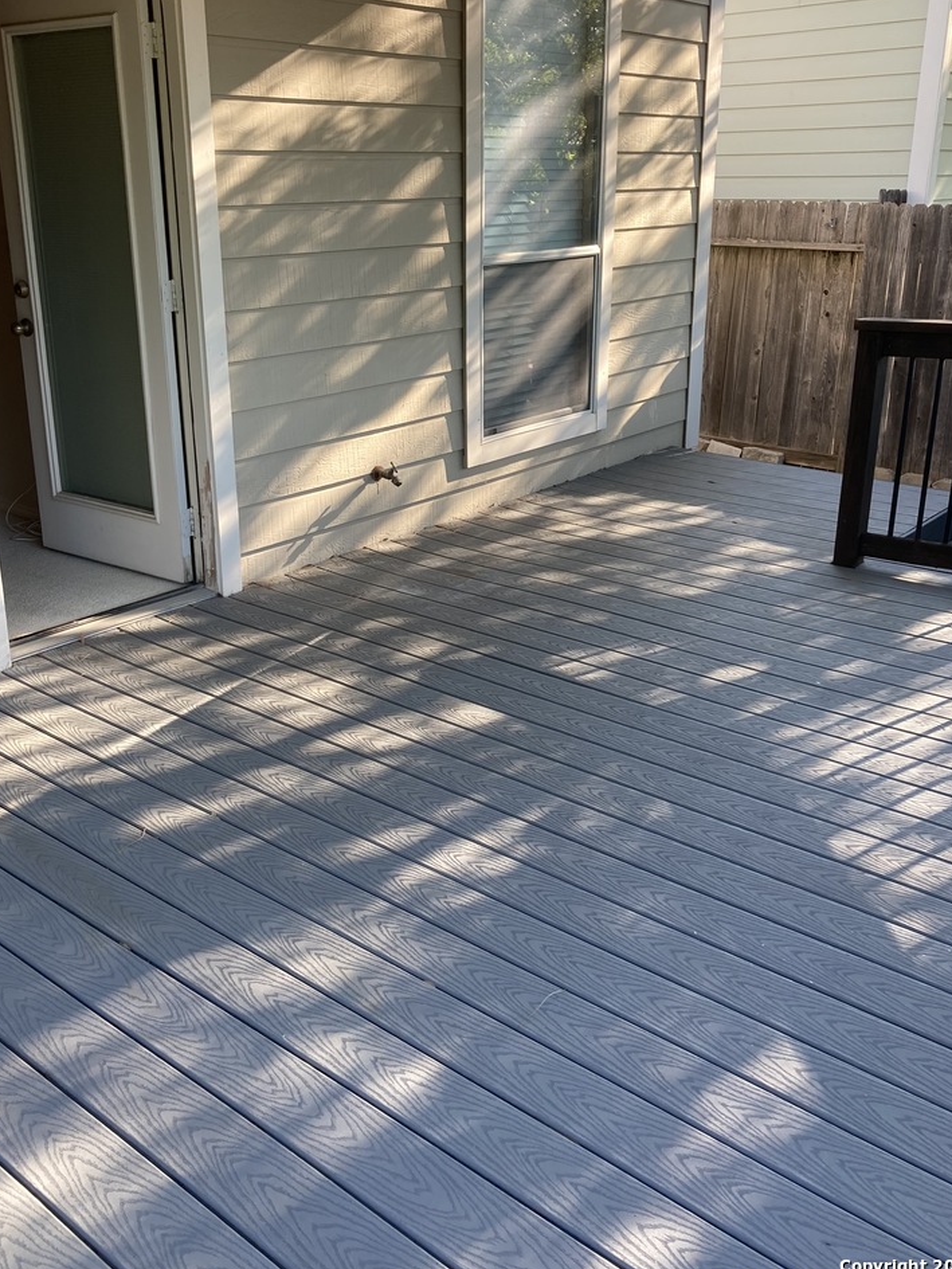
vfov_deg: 56.7
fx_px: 1173
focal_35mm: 32
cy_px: 572
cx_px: 439
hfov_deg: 44.1
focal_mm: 3.99
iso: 25
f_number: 1.8
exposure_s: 1/122
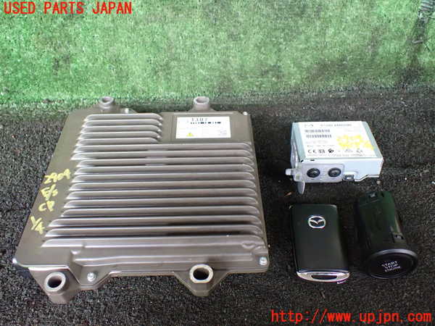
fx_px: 377
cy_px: 163
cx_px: 218
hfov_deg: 60.0
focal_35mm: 30
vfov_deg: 46.8
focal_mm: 5.4
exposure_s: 1/80
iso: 800
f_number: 2.3
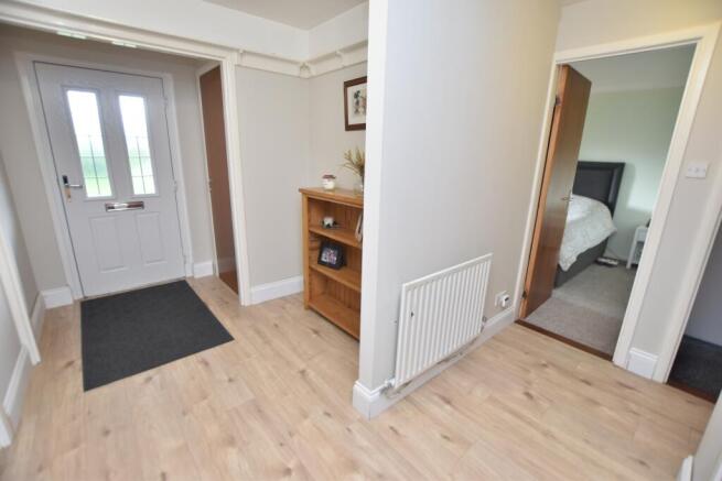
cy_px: 240
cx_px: 361
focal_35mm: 15
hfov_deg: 100.4
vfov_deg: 77.4
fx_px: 301
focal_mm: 10
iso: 220
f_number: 3.5
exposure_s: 1/15
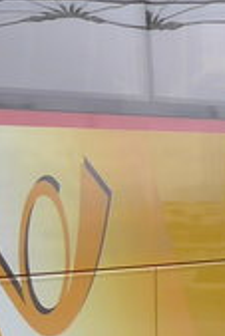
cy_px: 141
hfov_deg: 3.7
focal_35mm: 362
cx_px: -464
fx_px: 3387
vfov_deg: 5.7
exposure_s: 1/60
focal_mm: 10.1
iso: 100
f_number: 3.2
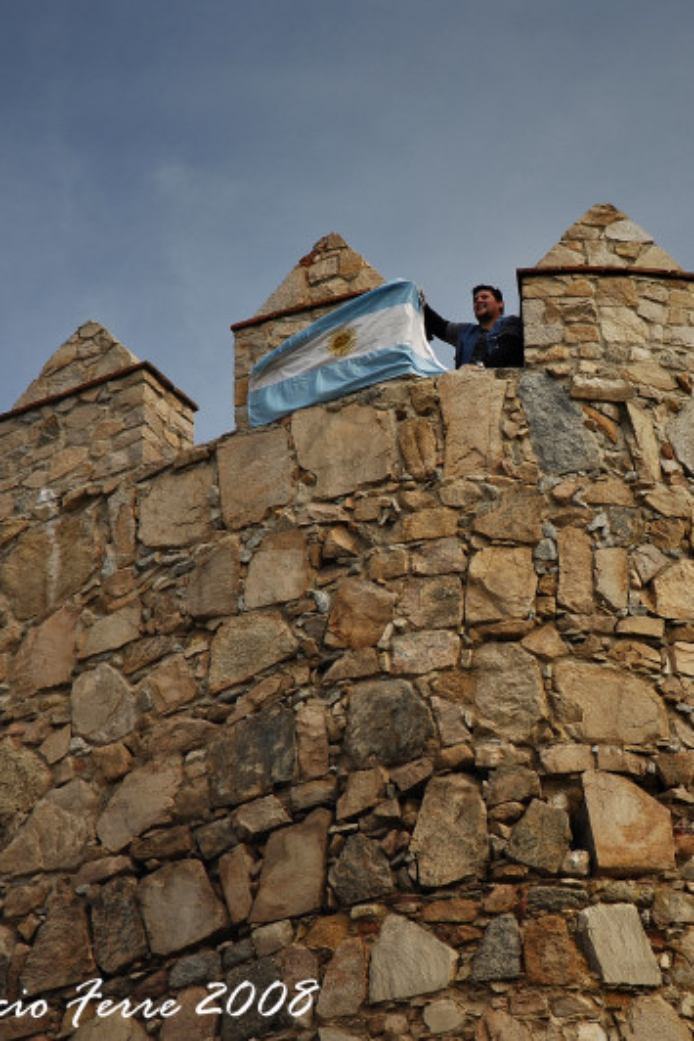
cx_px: 588
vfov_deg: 13.0
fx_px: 4566
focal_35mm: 158
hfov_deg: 8.7
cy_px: 520
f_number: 5
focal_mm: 70
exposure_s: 1/80
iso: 100
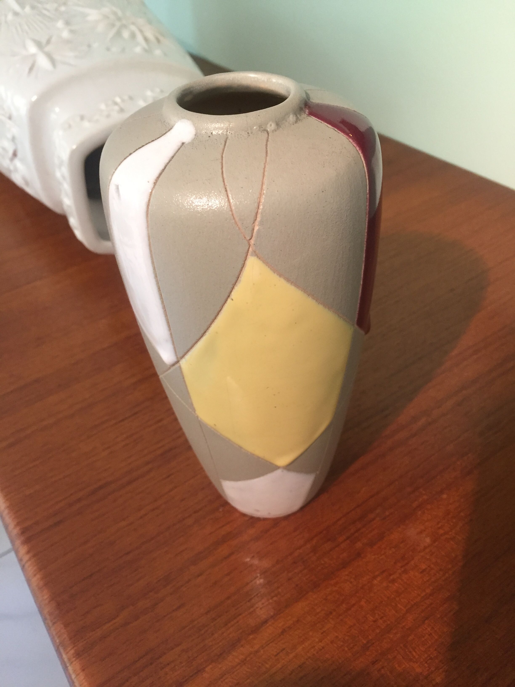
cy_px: 344
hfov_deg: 48.2
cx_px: 258
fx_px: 575
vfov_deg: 61.7
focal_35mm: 29
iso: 200
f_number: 2.2
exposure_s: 1/33
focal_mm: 4.15
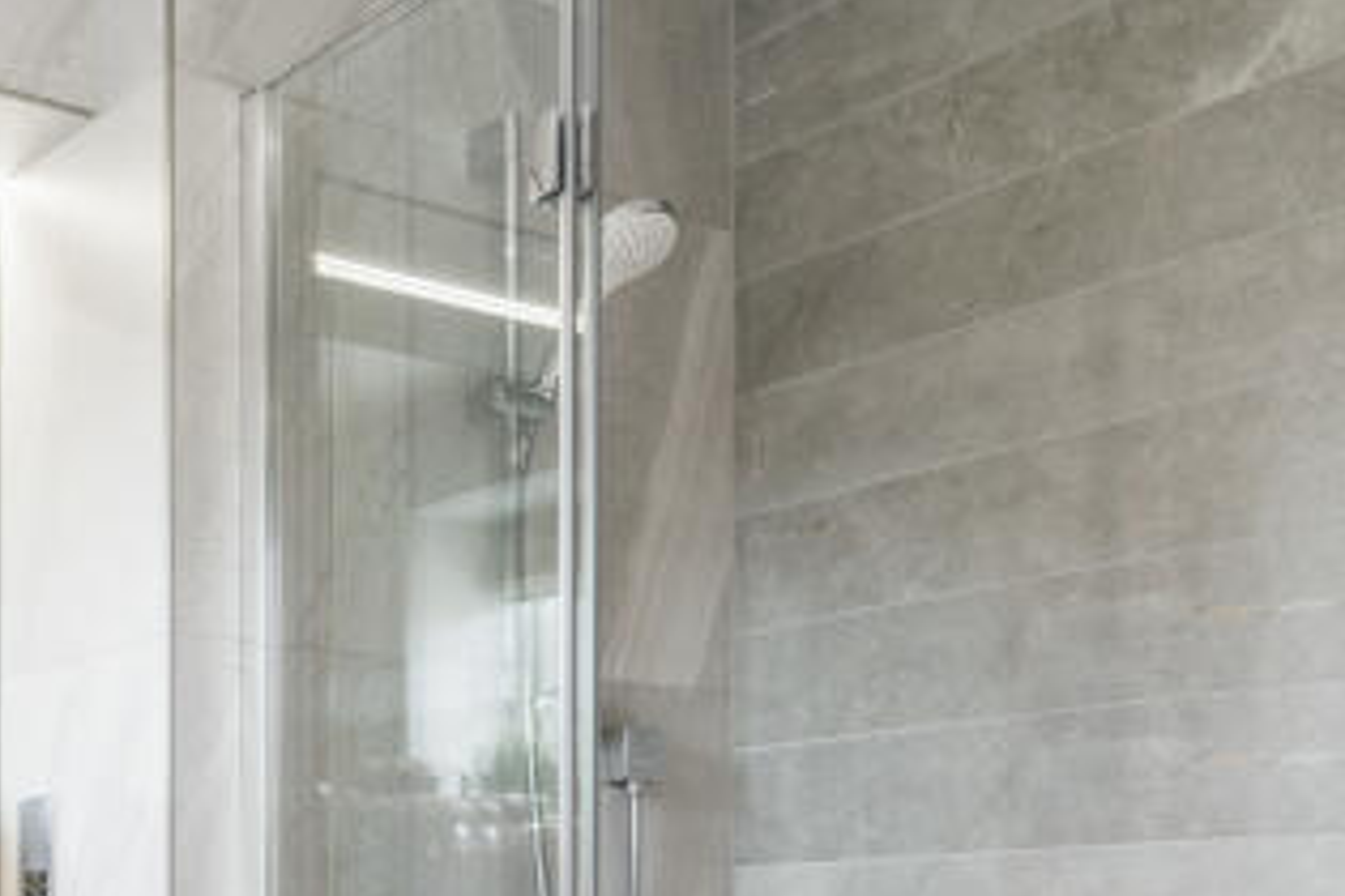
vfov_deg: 24.2
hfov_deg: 36.3
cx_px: 188
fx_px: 1943
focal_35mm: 52
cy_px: 1005
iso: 640
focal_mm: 16
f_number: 5
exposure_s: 1/40
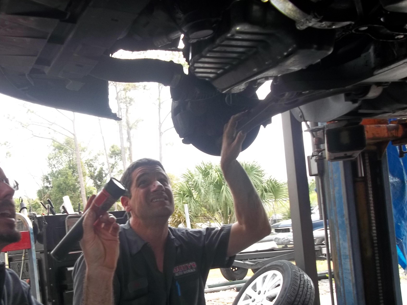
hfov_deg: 42.6
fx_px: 517
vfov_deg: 32.6
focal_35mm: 44
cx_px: 148
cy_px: 201
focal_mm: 5.7
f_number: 2.9
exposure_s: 1/160
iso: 80
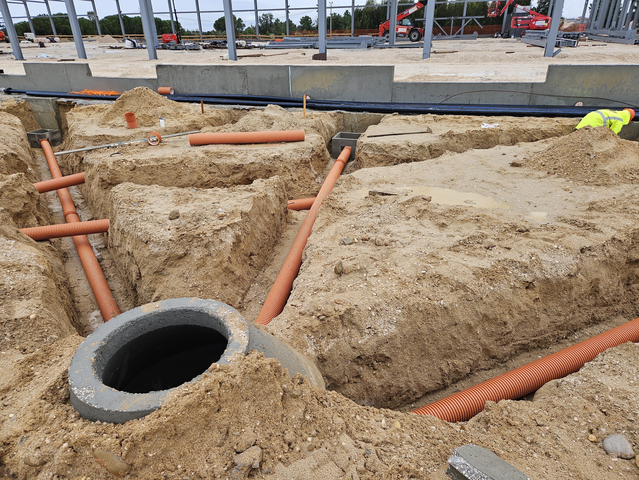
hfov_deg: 73.9
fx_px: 425
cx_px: 320
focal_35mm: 23
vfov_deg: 58.9
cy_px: 240
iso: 25
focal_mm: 5.4
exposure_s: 1/128
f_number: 1.8
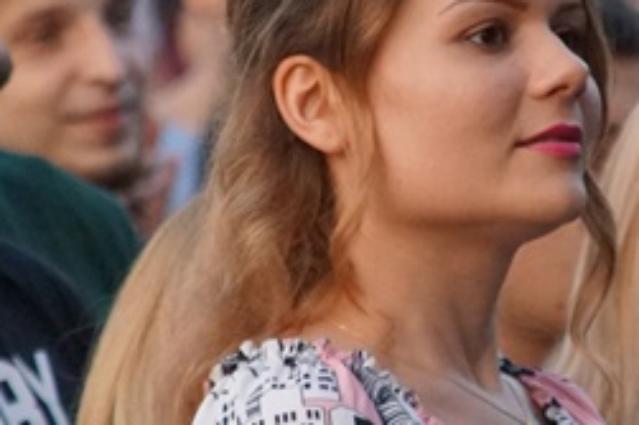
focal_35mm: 1076
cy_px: 233
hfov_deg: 1.9
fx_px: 19086
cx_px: 402
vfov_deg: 1.3
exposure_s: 1/320
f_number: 6.3
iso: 2500
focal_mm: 180
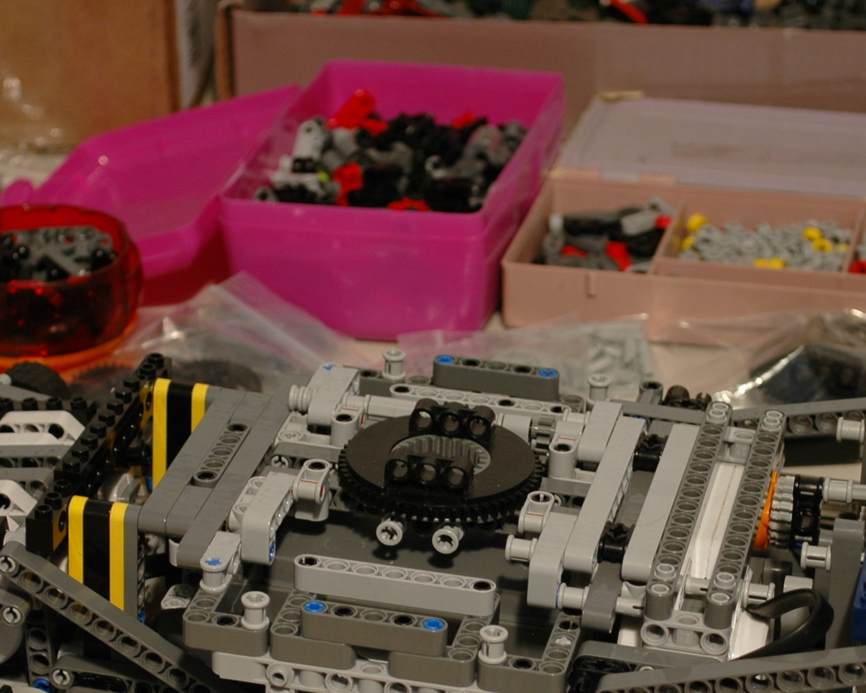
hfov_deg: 16.2
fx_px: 3050
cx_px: 470
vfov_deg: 12.9
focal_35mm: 119
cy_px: 527
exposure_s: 1/1.3
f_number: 5.3
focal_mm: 40
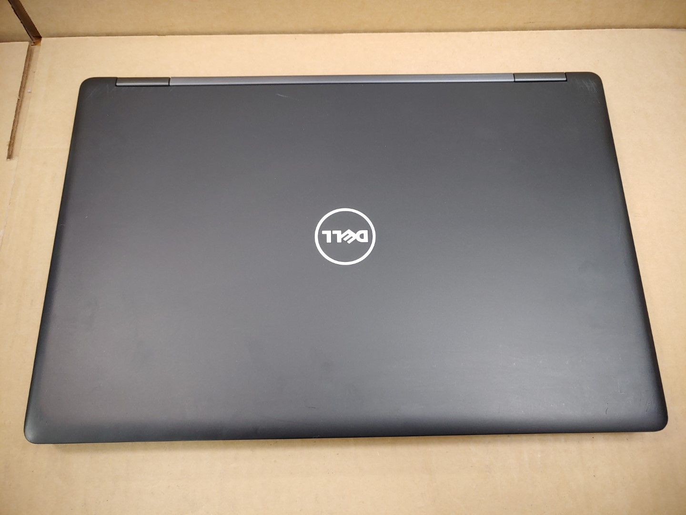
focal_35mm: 26
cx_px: 343
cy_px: 258
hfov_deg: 67.3
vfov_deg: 53.1
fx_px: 515
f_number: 1.8
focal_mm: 4.36
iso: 100
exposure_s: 1/120
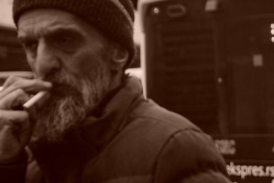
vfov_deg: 8.2
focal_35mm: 166
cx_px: 376
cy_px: 204
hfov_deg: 12.0
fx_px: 1263
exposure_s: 1/500
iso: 640
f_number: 4
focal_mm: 59
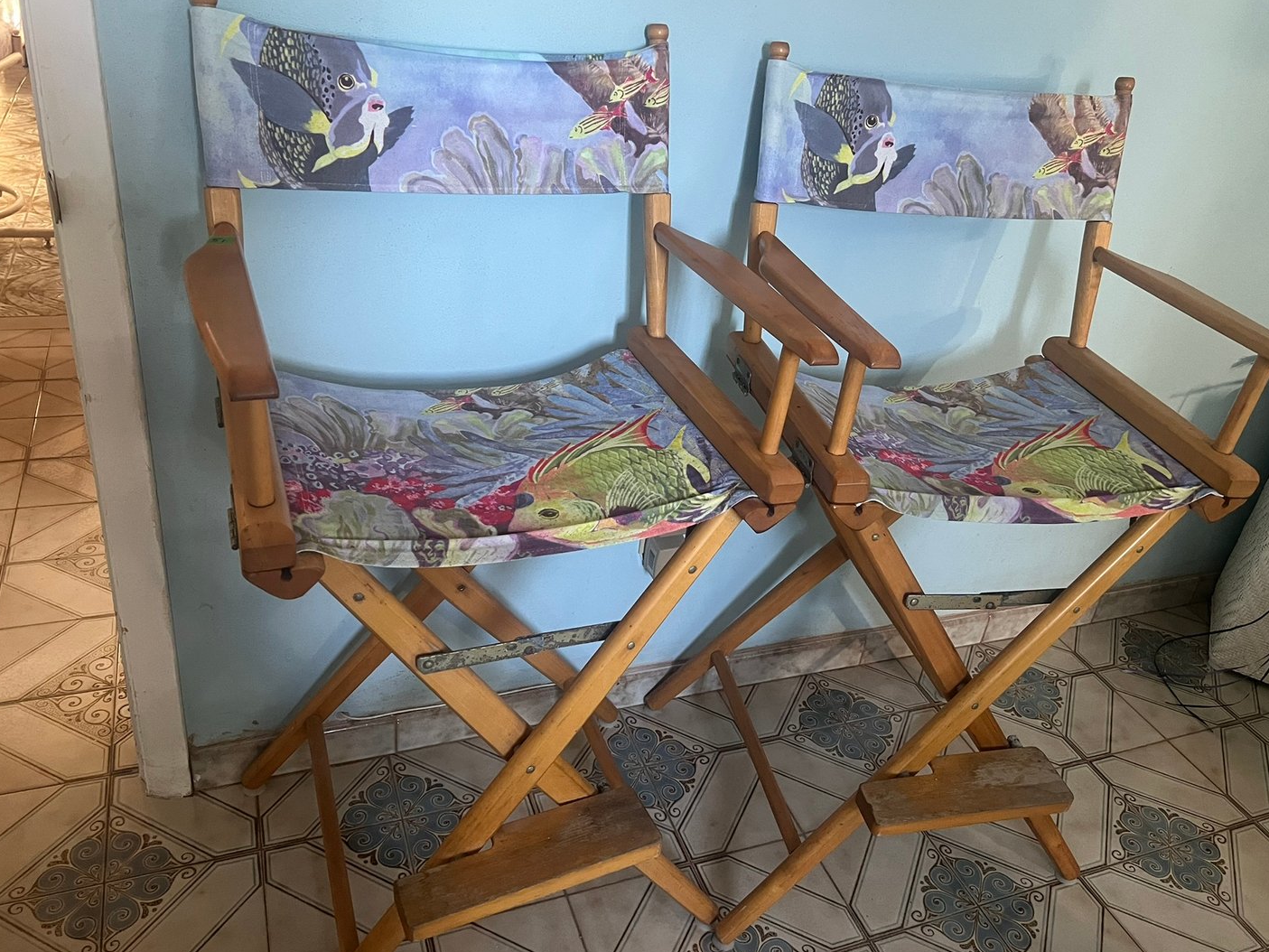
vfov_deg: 49.7
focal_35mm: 28
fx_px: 1027
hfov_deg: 63.4
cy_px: 451
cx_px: 675
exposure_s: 1/60
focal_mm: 5.7
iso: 320
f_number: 1.5
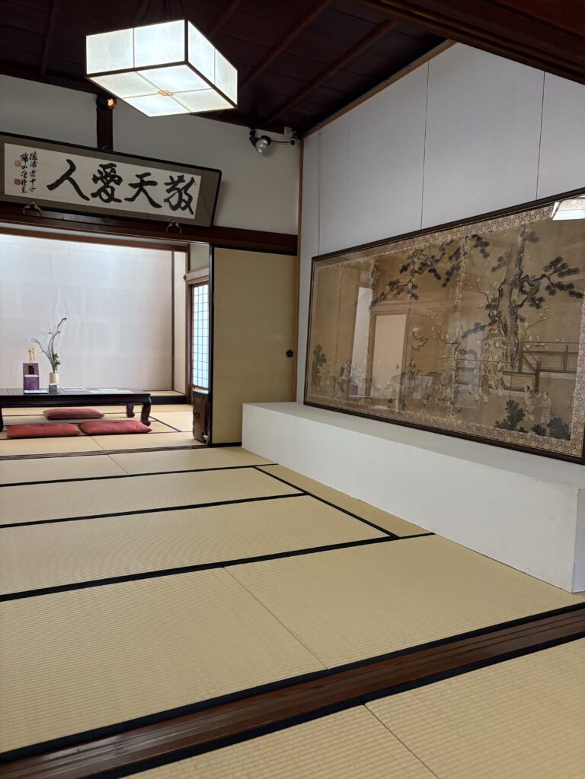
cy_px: 390
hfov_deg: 53.1
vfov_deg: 67.3
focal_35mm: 26
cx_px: 292
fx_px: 586
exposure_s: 1/60
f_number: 1.6
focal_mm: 5.96
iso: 320
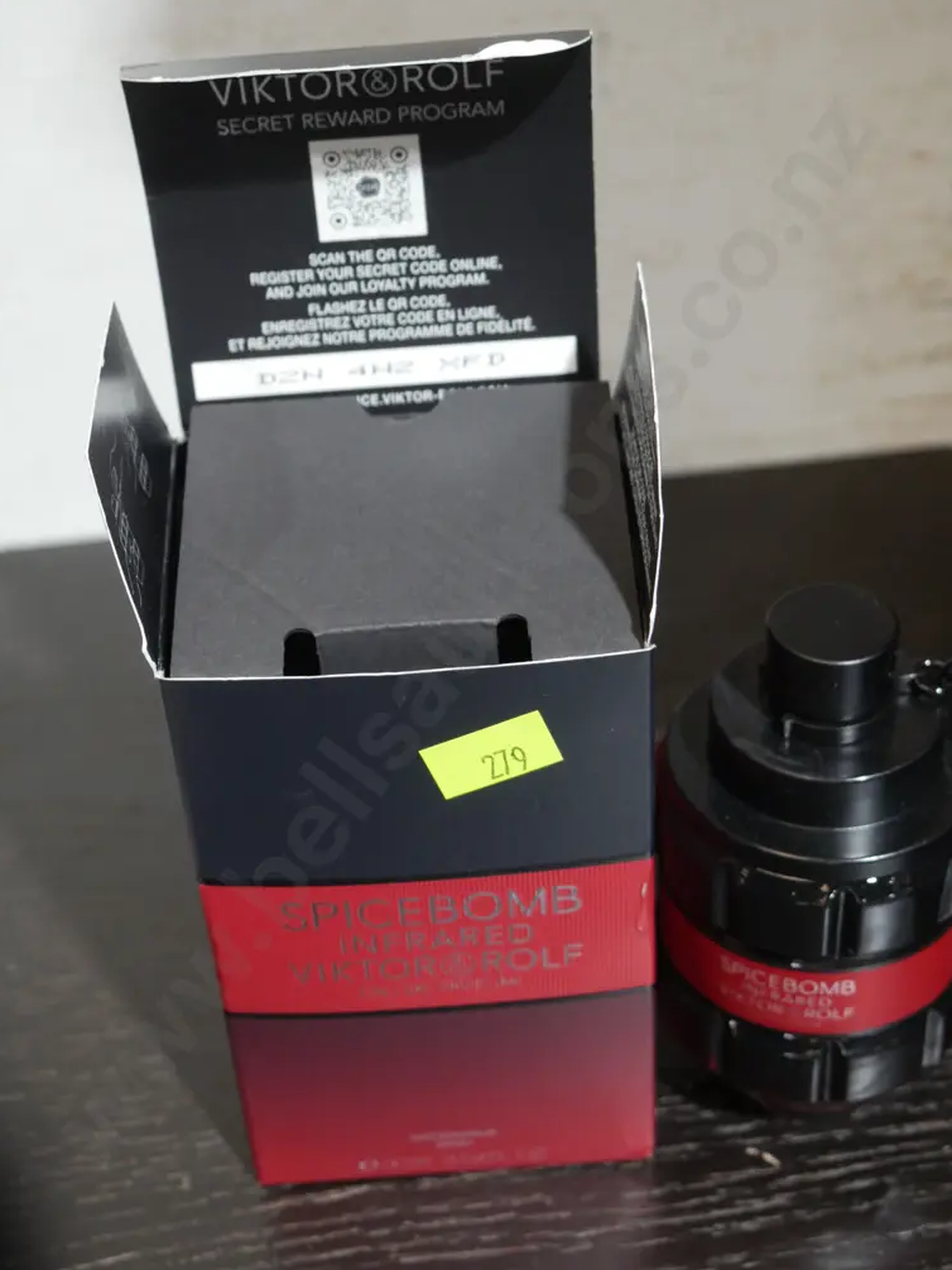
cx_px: 468
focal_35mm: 53
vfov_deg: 36.2
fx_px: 1943
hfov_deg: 27.5
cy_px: 633
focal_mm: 26
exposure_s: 1/60
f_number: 5.3
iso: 2000
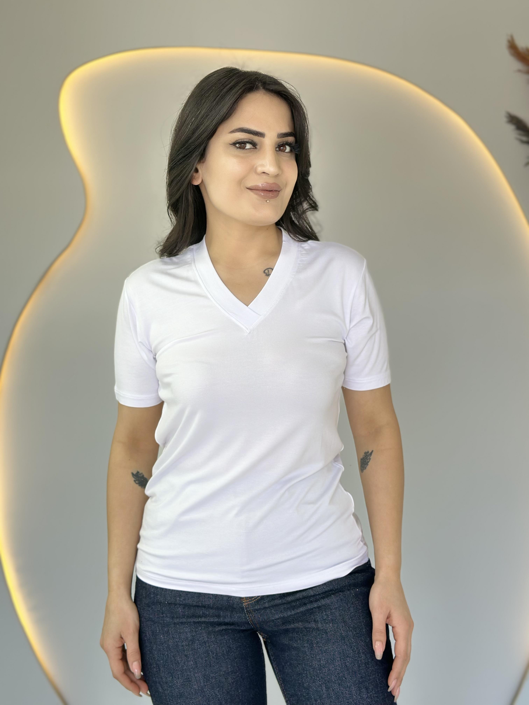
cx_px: 264
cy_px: 352
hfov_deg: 30.3
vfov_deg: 39.7
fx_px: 978
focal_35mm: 48
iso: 64
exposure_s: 1/141
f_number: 1.78
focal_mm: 6.86
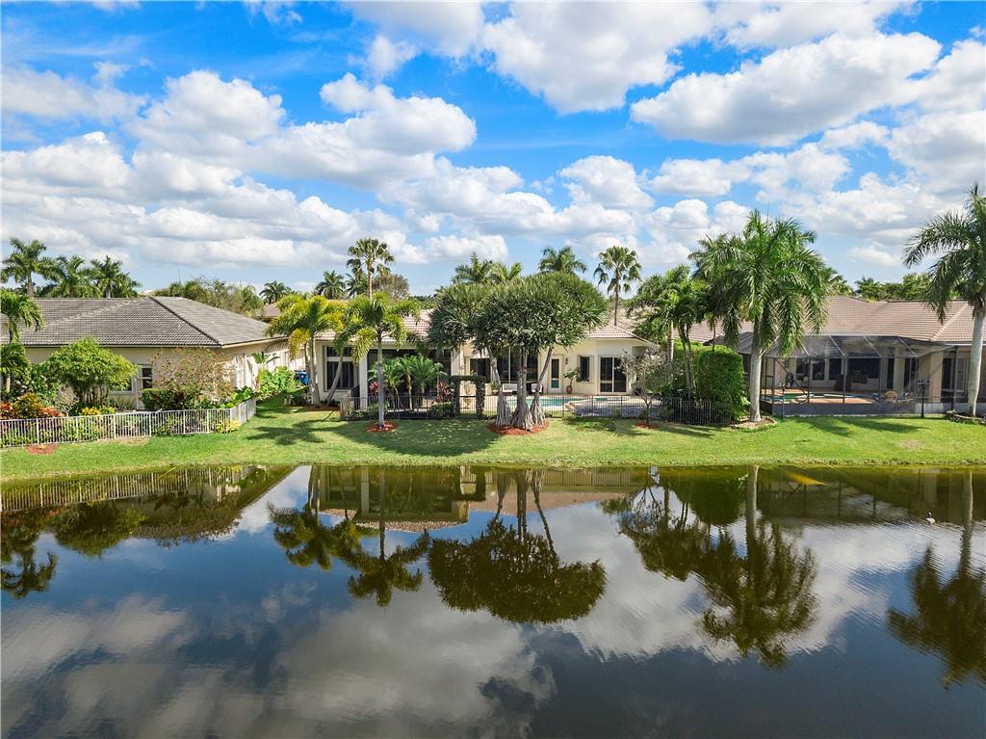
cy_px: 370
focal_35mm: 26
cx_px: 493
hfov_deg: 67.3
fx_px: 740
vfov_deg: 53.0
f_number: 2.2
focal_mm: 4.73
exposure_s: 1/1250
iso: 100
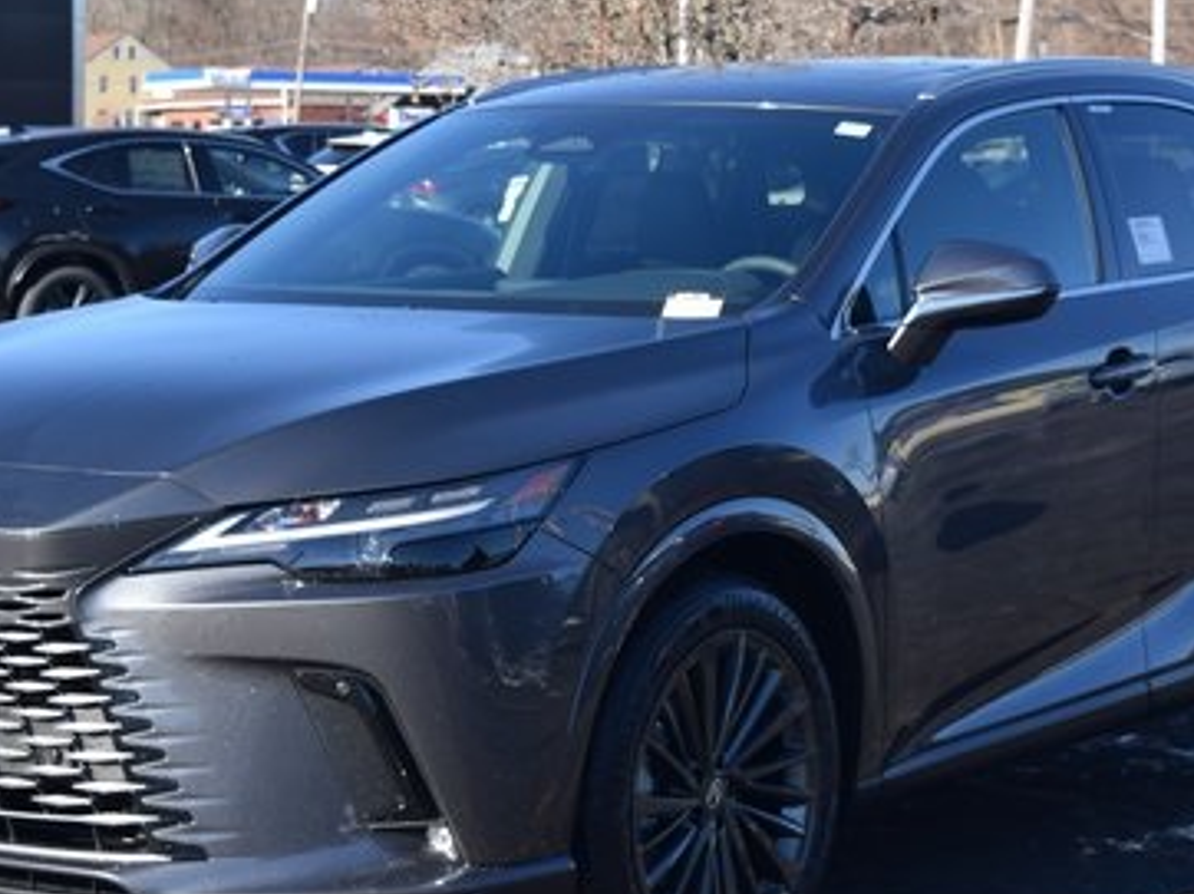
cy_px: 374
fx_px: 3344
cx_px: 620
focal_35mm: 97
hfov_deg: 20.2
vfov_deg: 15.2
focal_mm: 38
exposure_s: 1/1250
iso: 400
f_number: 5
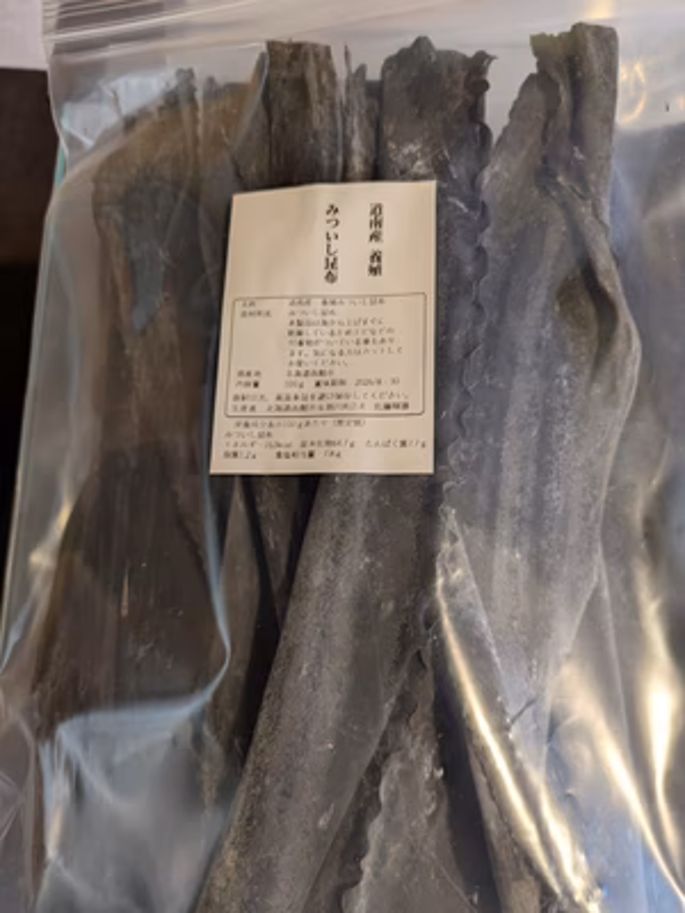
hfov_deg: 54.9
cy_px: 456
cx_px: 342
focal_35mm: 25
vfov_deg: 69.4
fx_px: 660
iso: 142
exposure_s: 1/24
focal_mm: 5.43
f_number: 1.89
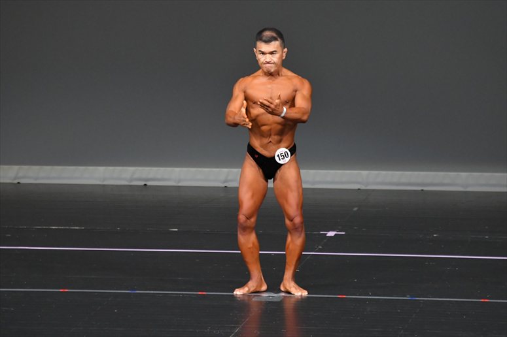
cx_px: 254
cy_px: 168
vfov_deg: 4.4
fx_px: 4434
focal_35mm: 315
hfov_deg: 6.5
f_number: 5.6
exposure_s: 1/400
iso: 4000
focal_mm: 210
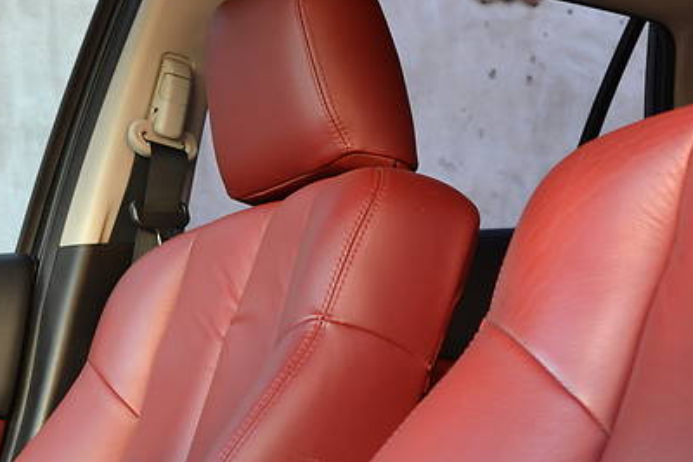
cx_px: 424
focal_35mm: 72
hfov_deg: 28.0
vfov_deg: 18.8
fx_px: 1386
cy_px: 371
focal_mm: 24
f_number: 4
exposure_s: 1/60
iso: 400
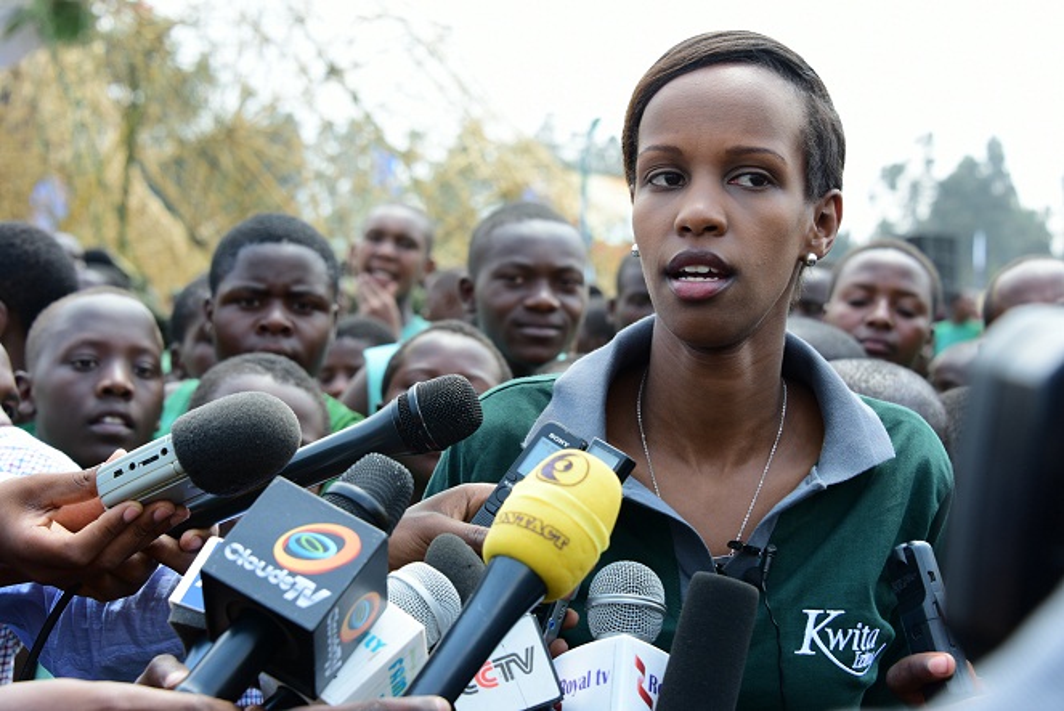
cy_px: 356
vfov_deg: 19.0
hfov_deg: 28.1
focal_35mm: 72
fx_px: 2129
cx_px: 532
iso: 400
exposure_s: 1/250
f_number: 7.1
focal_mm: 72
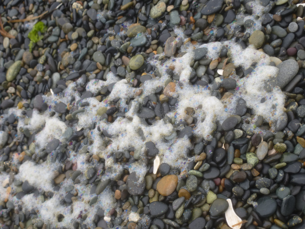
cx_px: 152
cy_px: 114
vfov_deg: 24.0
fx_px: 537
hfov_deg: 31.7
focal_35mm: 61
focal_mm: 10.9
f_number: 4.5
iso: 100
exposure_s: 1/100
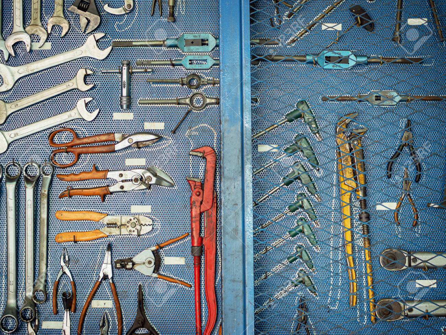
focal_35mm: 86
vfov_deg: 17.2
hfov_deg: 22.8
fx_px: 1108
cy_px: 168
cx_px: 223
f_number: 2.8
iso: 320
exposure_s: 1/60
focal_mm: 43
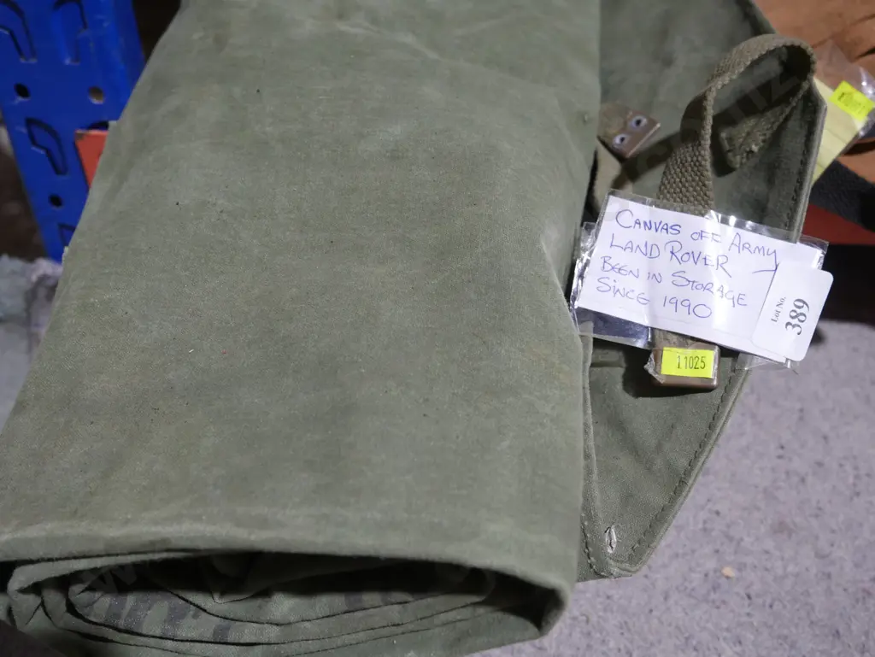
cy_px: 328
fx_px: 961
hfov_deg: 49.0
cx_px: 438
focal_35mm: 38
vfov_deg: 37.8
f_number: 4.1
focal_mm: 19
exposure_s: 1/60
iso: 640
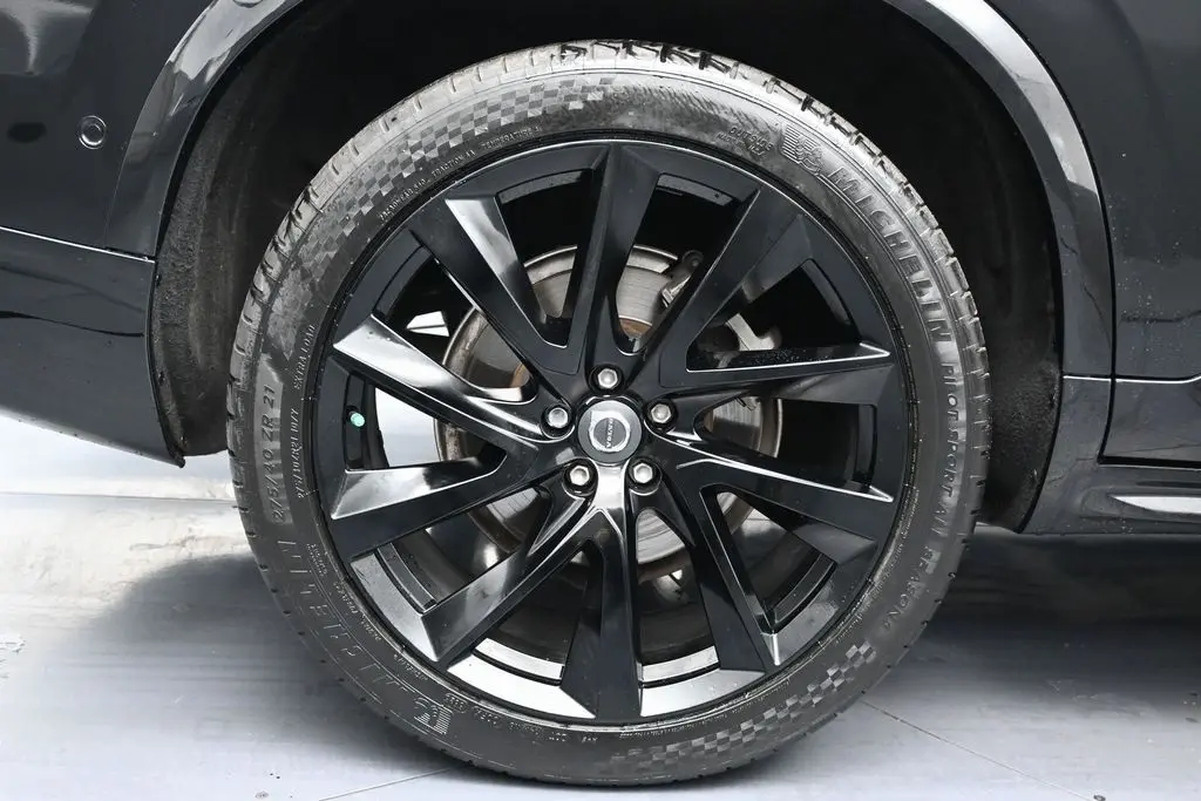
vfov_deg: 35.5
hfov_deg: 51.3
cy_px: 400
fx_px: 1251
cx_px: 600
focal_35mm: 38
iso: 3200
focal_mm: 25
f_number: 4.2
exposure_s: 1/125
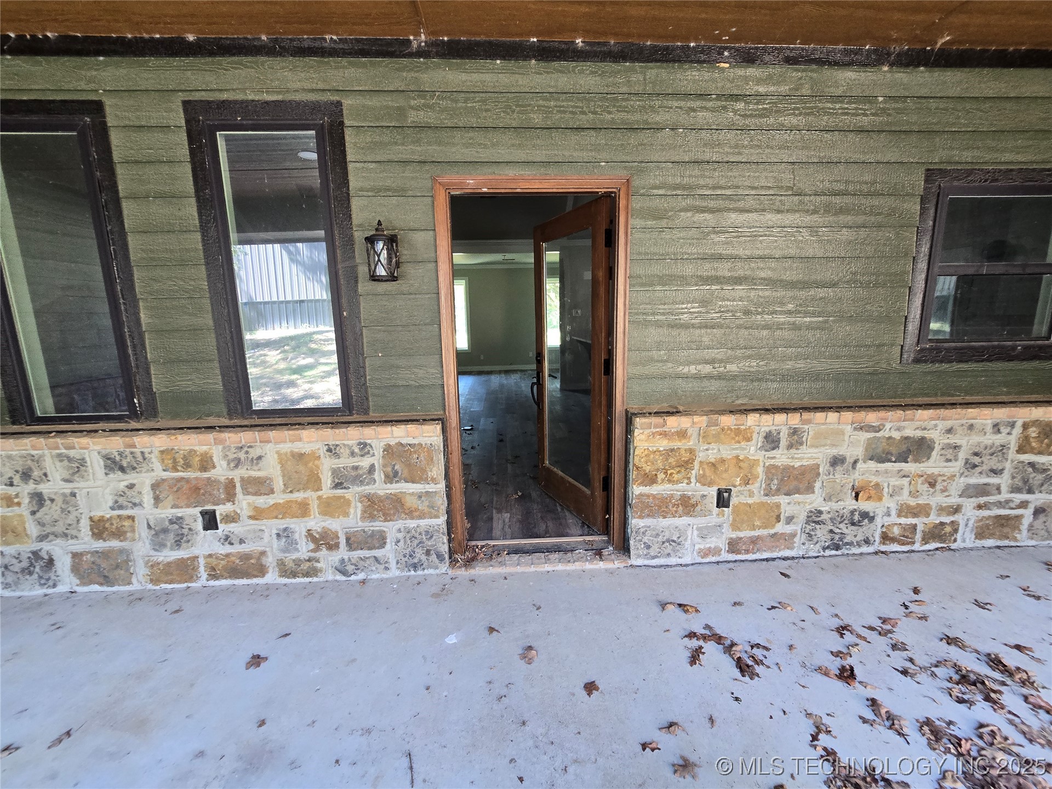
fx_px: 395
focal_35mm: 13
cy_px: 394
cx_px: 526
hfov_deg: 106.2
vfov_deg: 89.9
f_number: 2.2
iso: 200
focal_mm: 2.2
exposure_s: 1/60
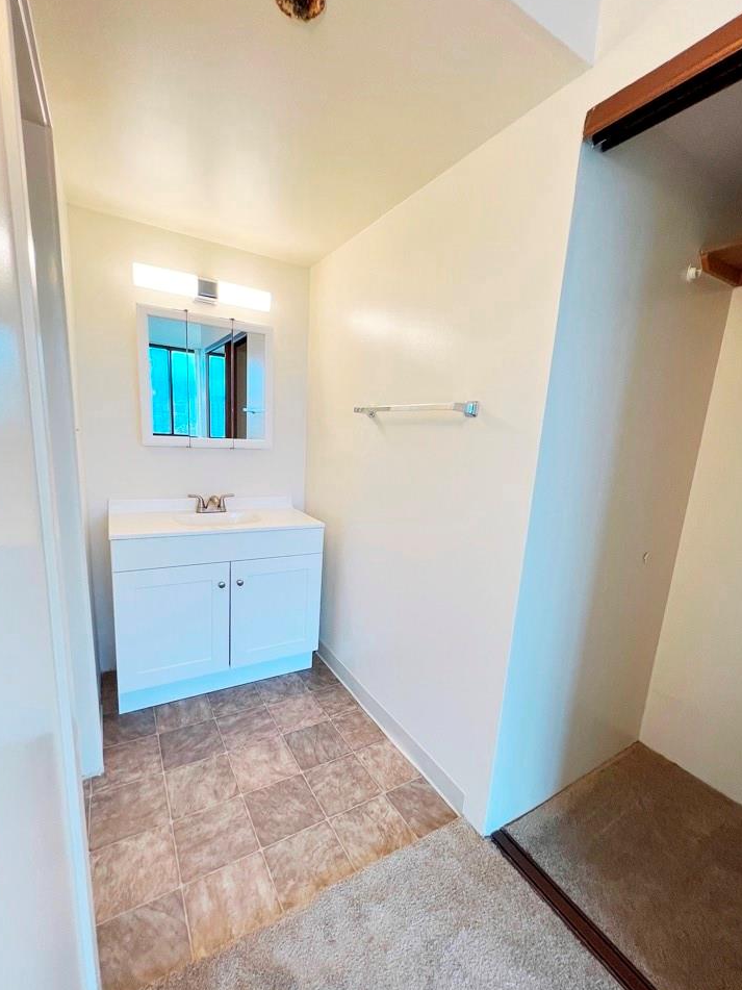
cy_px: 517
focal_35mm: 14
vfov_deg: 102.0
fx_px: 400
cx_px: 369
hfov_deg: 85.7
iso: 64
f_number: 1.8
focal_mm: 1.57
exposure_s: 1/120
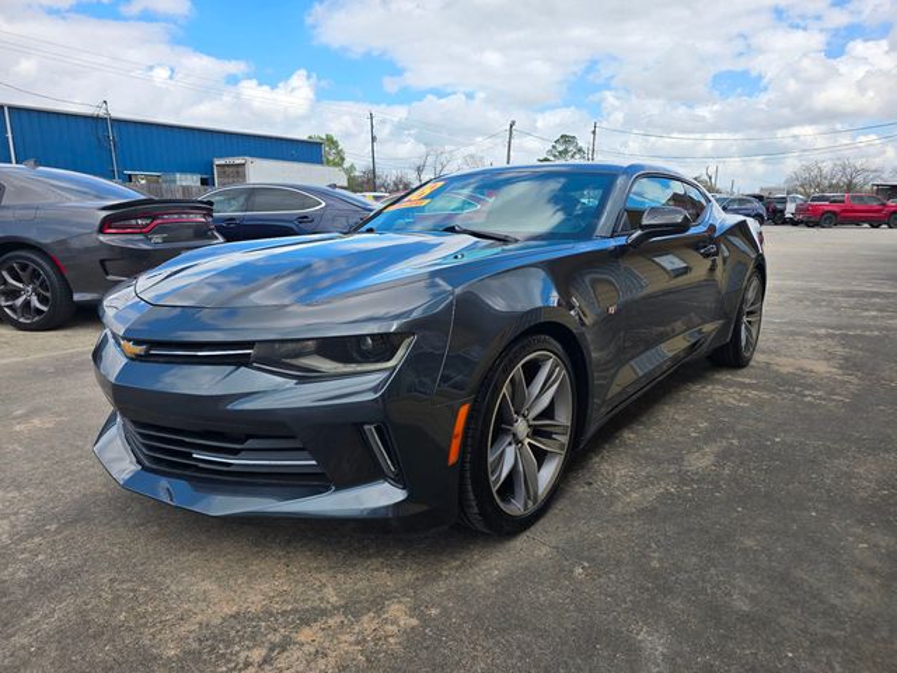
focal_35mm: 23
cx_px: 448
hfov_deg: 73.9
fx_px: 596
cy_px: 336
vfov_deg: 58.9
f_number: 1.7
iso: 12
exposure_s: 1/575
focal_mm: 6.3
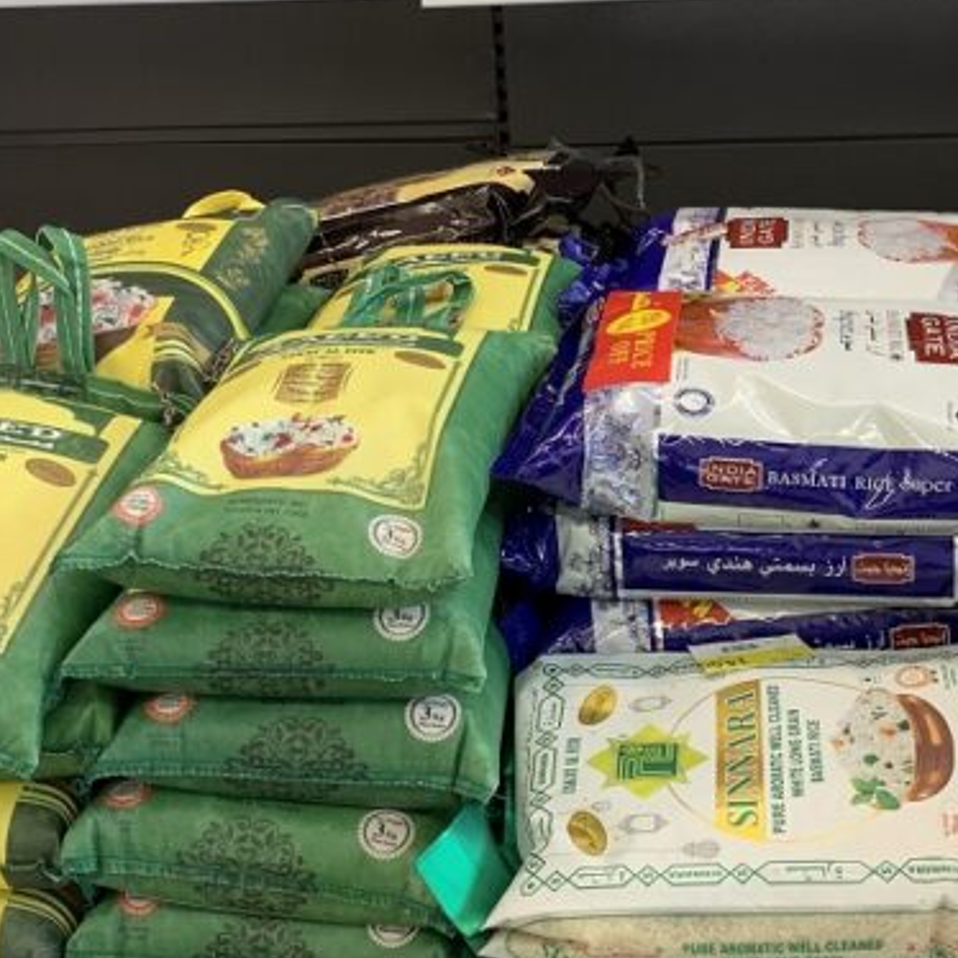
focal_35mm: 63
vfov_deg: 27.0
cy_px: 248
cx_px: 589
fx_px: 1973
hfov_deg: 27.2
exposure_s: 1/50
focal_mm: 4.25
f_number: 1.8
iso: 80
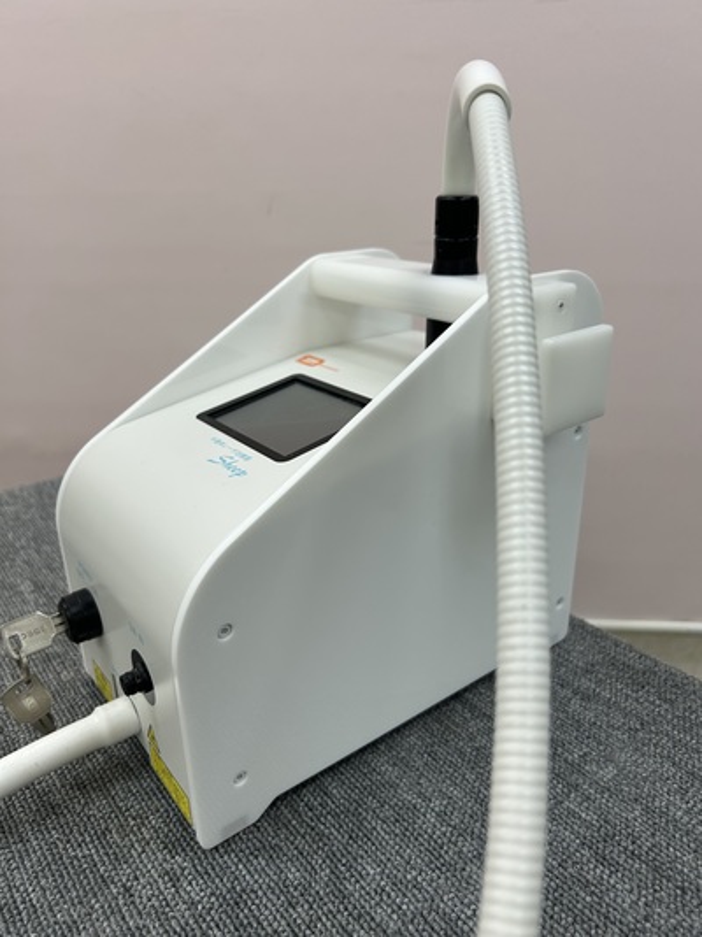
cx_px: 351
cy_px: 468
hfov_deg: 53.0
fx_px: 704
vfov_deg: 67.3
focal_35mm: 26
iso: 40
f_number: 1.5
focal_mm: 5.7
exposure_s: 1/175
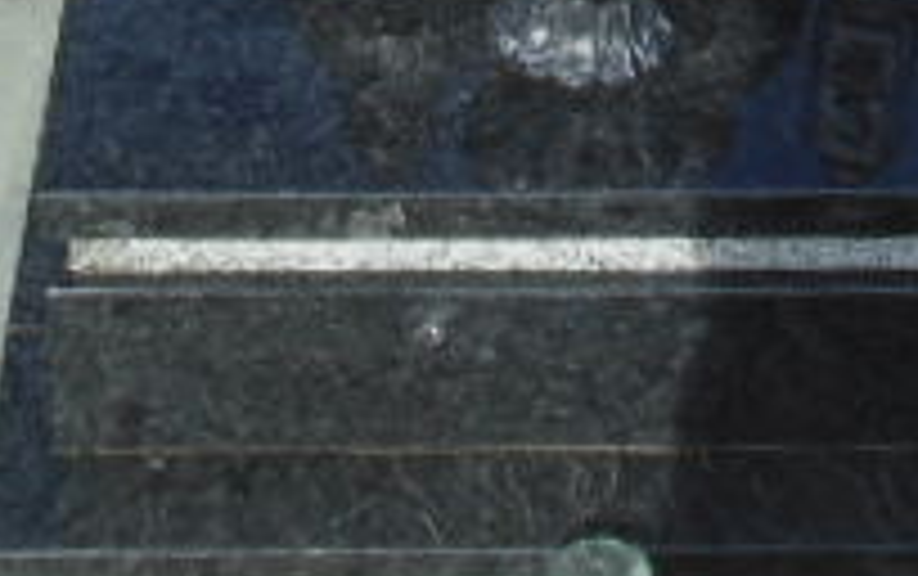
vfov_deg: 14.0
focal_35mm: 83
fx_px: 2079
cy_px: -464
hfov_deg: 24.9
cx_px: 423
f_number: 3.2
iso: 125
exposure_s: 1/1250
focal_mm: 4.5
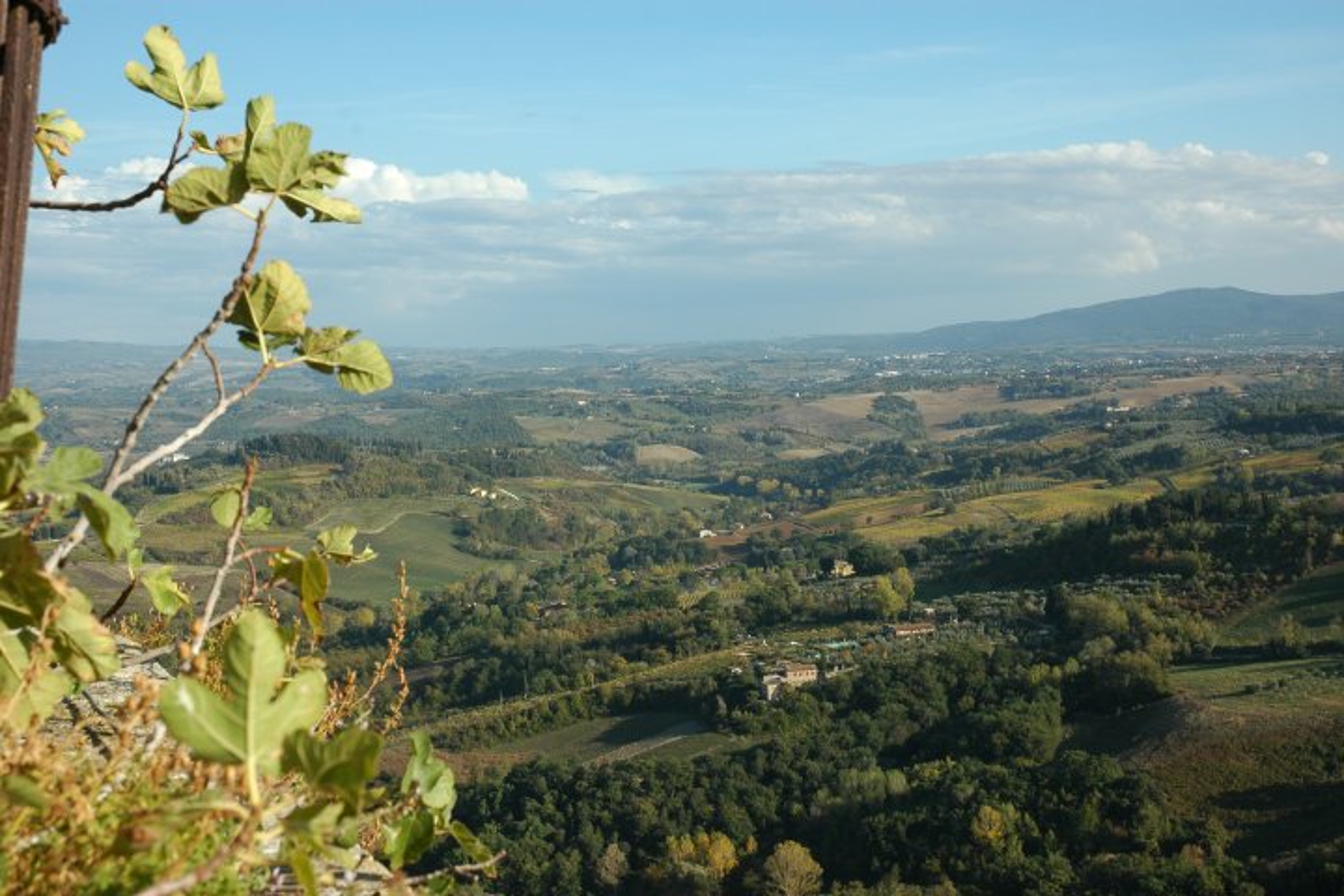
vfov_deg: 25.8
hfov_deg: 37.9
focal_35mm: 52
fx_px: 1960
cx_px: 672
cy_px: 448
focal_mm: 35
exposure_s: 1/250
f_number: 10
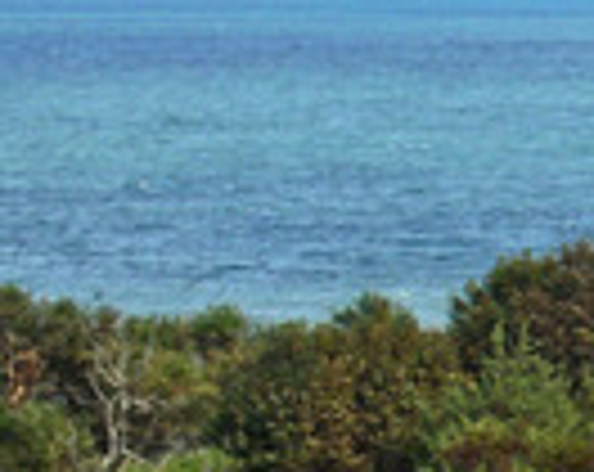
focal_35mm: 427
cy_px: 782
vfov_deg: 3.6
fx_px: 7490
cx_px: 999
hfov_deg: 4.5
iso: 100
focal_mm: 16.1
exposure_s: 1/400
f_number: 5
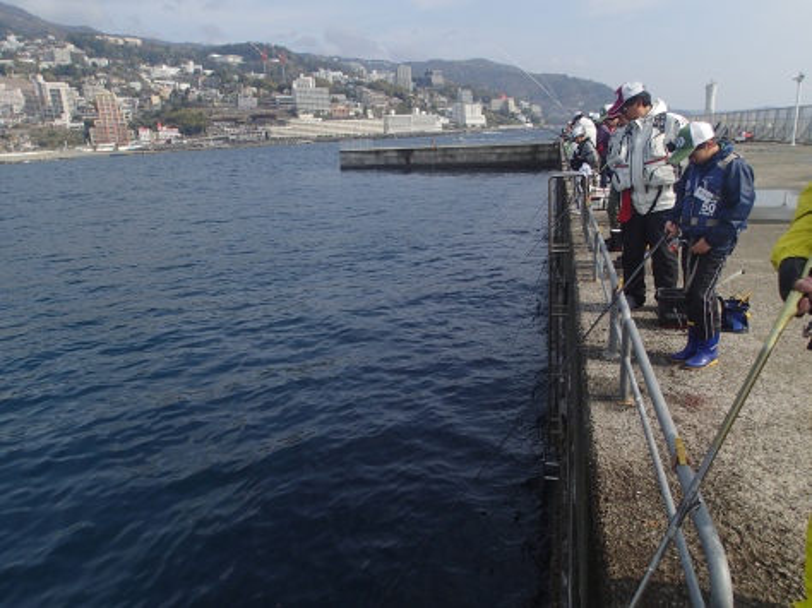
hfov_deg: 69.4
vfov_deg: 54.8
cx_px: 406
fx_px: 586
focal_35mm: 25
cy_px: 304
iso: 100
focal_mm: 4.5
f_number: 8
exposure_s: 1/160
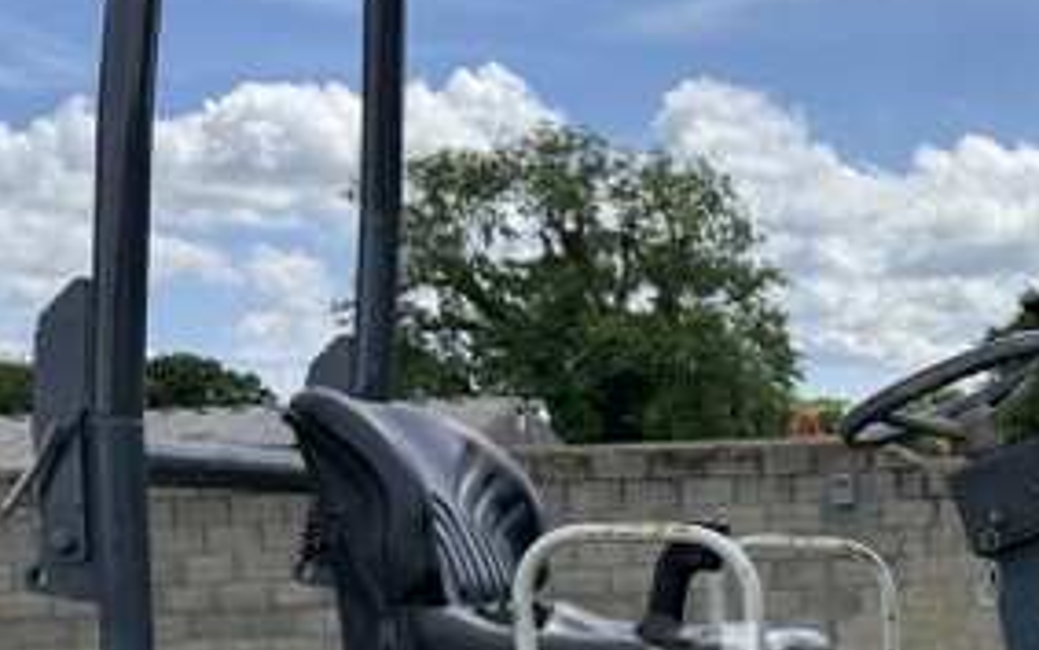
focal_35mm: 72
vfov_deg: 17.5
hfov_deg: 25.7
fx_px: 2039
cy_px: 723
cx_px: 1230
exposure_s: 1/5319
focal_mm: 6.76
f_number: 1.78
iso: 100
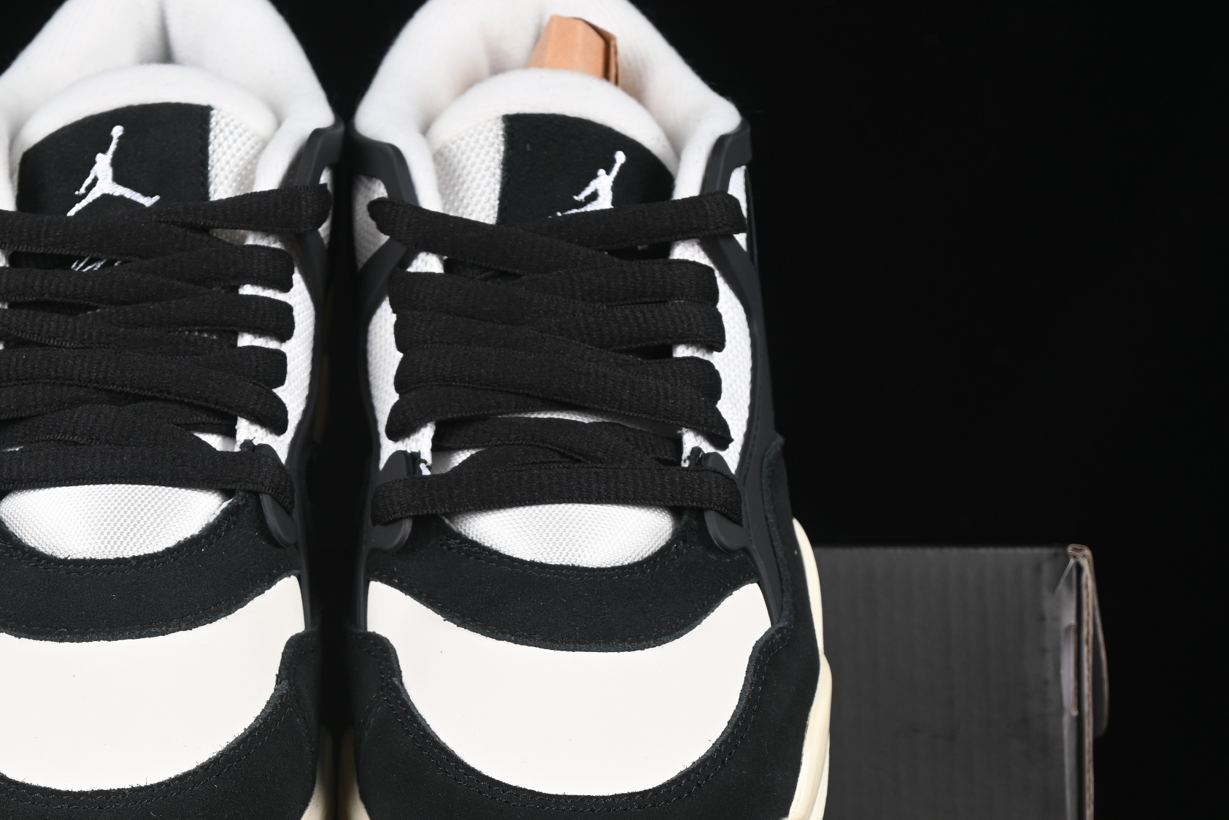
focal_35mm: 124
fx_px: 4233
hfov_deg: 16.5
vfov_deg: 11.0
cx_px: 350
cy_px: 602
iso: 160
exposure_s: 1/60
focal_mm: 50
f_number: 6.3
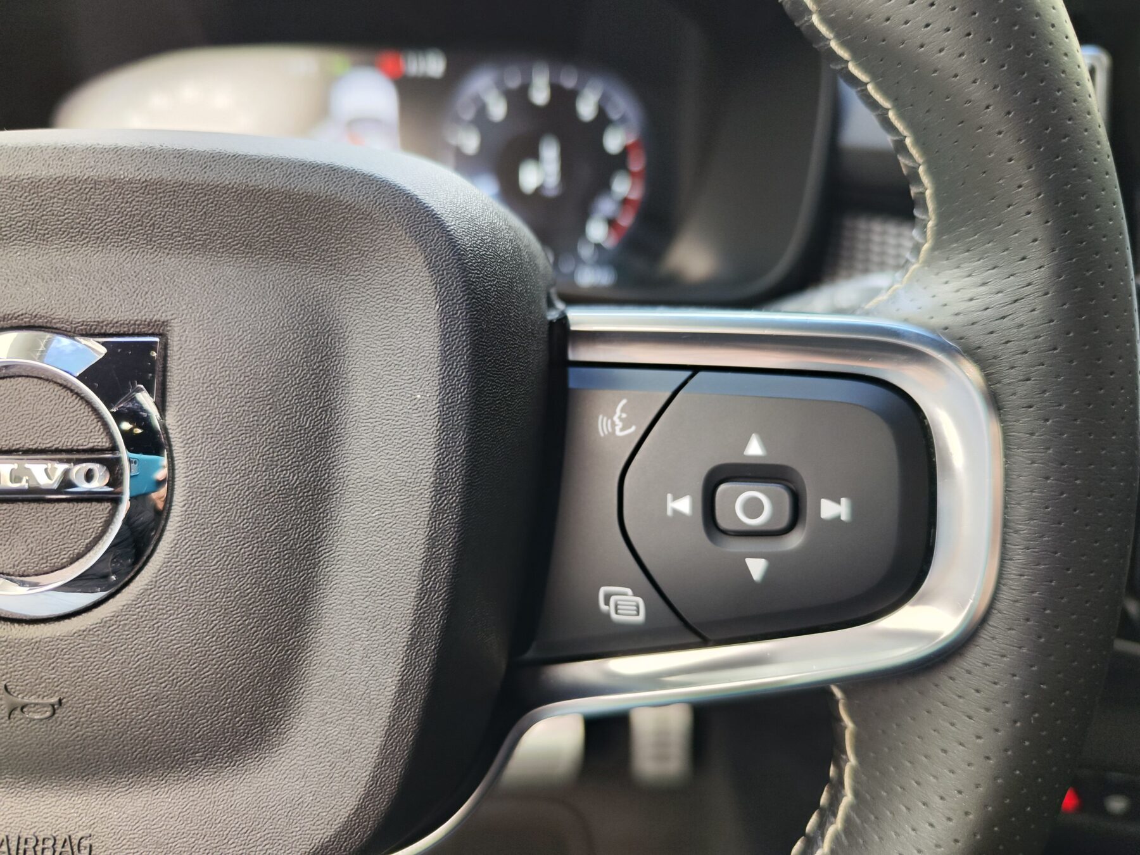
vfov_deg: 58.9
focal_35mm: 23
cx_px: 570
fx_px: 757
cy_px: 428
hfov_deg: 73.9
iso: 133
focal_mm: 7.01
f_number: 1.69
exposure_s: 1/100
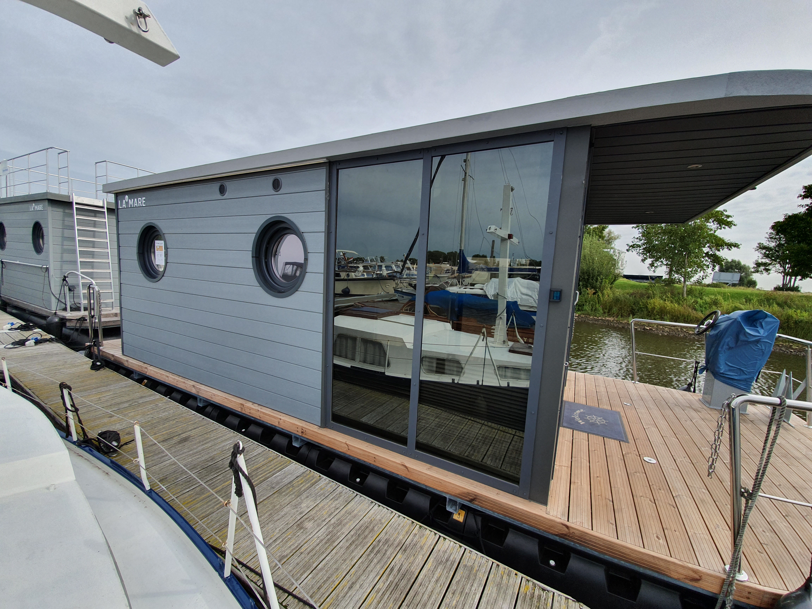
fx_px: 305
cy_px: 304
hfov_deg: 106.2
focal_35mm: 13
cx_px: 406
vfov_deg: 89.9
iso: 50
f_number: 2.2
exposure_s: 1/896
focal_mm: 1.8
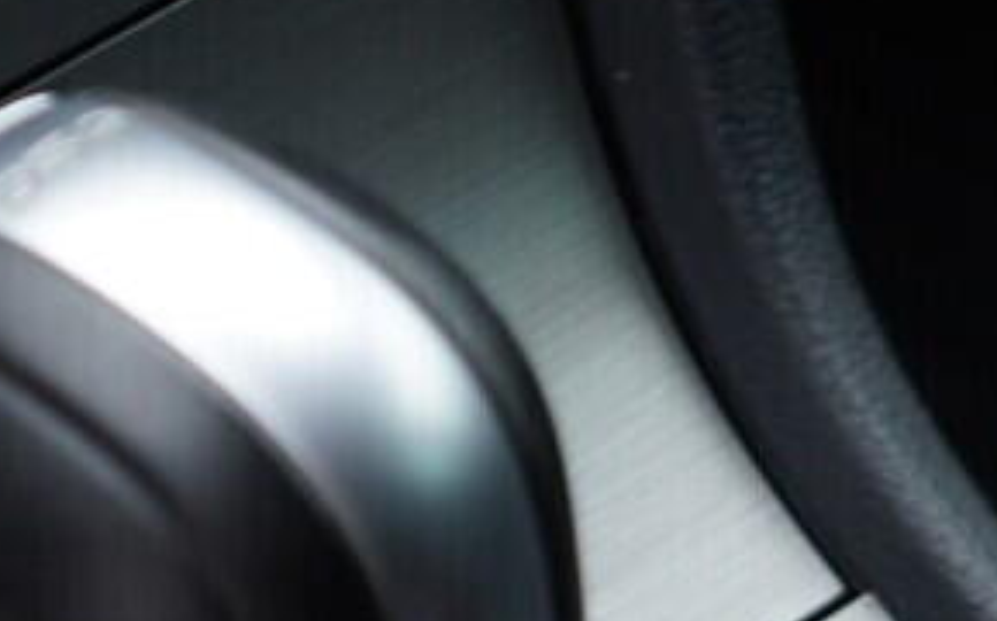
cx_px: 442
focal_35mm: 183
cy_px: 1356
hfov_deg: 11.5
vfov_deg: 6.9
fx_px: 4968
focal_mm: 24
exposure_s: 1/40
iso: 160
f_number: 2.8
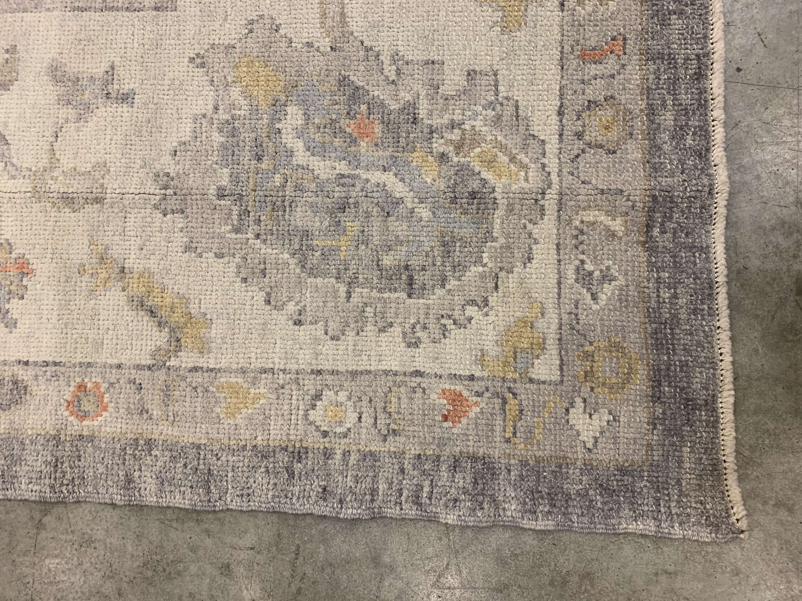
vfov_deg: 53.1
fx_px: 602
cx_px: 401
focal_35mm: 26
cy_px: 300
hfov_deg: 67.3
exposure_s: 1/60
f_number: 1.8
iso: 125
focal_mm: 4.25
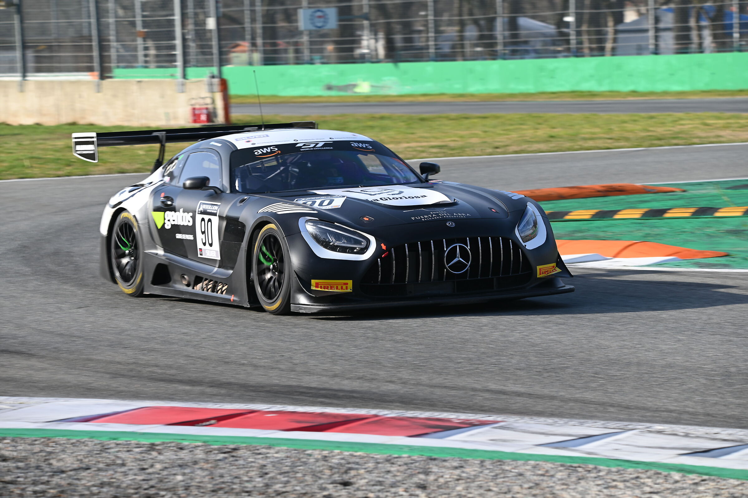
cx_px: 374
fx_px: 3841
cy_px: 249
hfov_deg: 11.1
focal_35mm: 185
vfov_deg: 7.4
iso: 125
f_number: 8
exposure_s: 1/200
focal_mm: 185
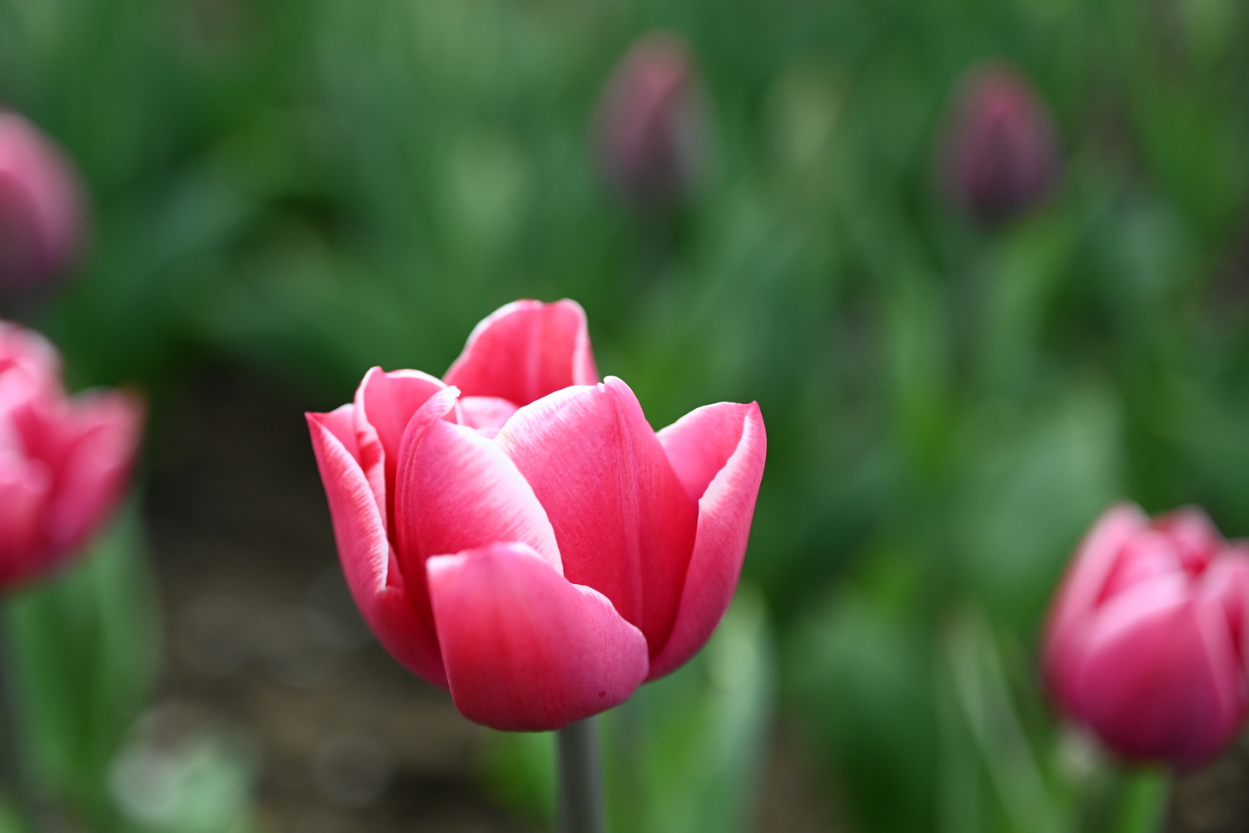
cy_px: 416
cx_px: 624
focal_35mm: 50
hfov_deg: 39.6
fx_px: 1735
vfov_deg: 27.0
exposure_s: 1/3200
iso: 640
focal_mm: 50
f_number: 3.8
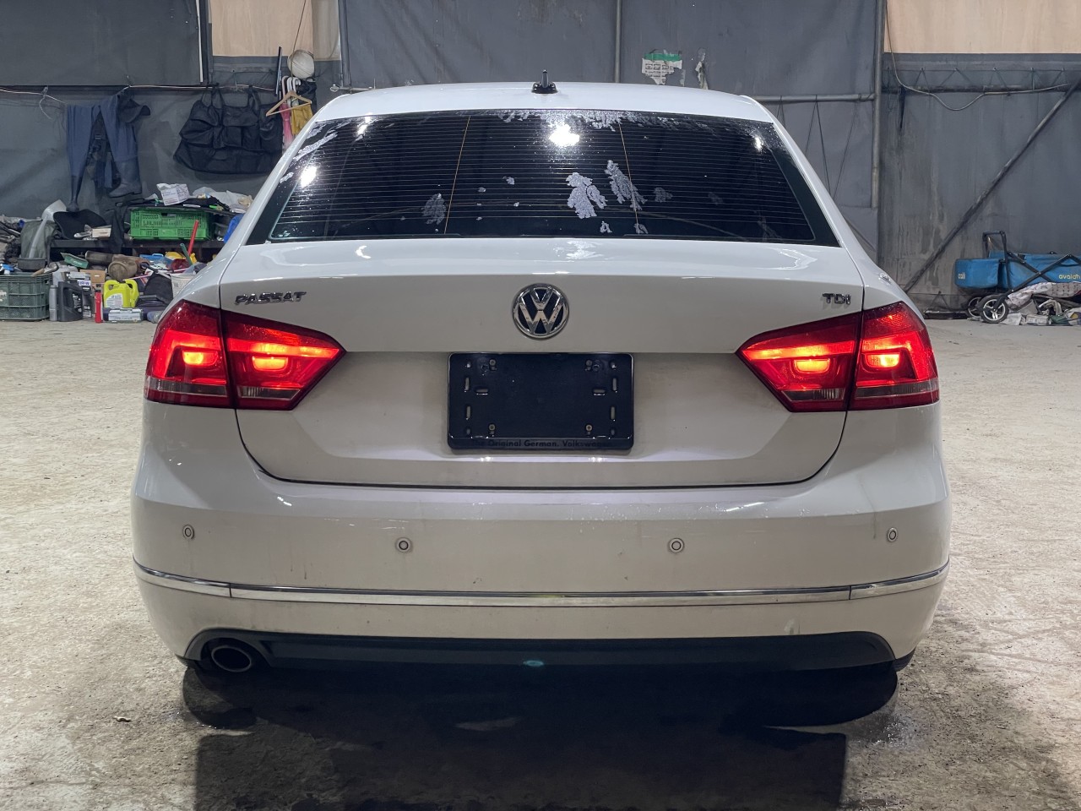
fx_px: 1624
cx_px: 540
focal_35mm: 52
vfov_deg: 28.0
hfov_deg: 36.8
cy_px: 406
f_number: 2
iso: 200
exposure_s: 1/60
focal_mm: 6
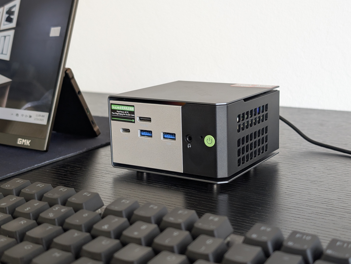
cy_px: 132
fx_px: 498
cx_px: 176
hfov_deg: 38.9
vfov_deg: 29.7
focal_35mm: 49
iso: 68
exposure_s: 1/24
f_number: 1.68
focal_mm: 6.9
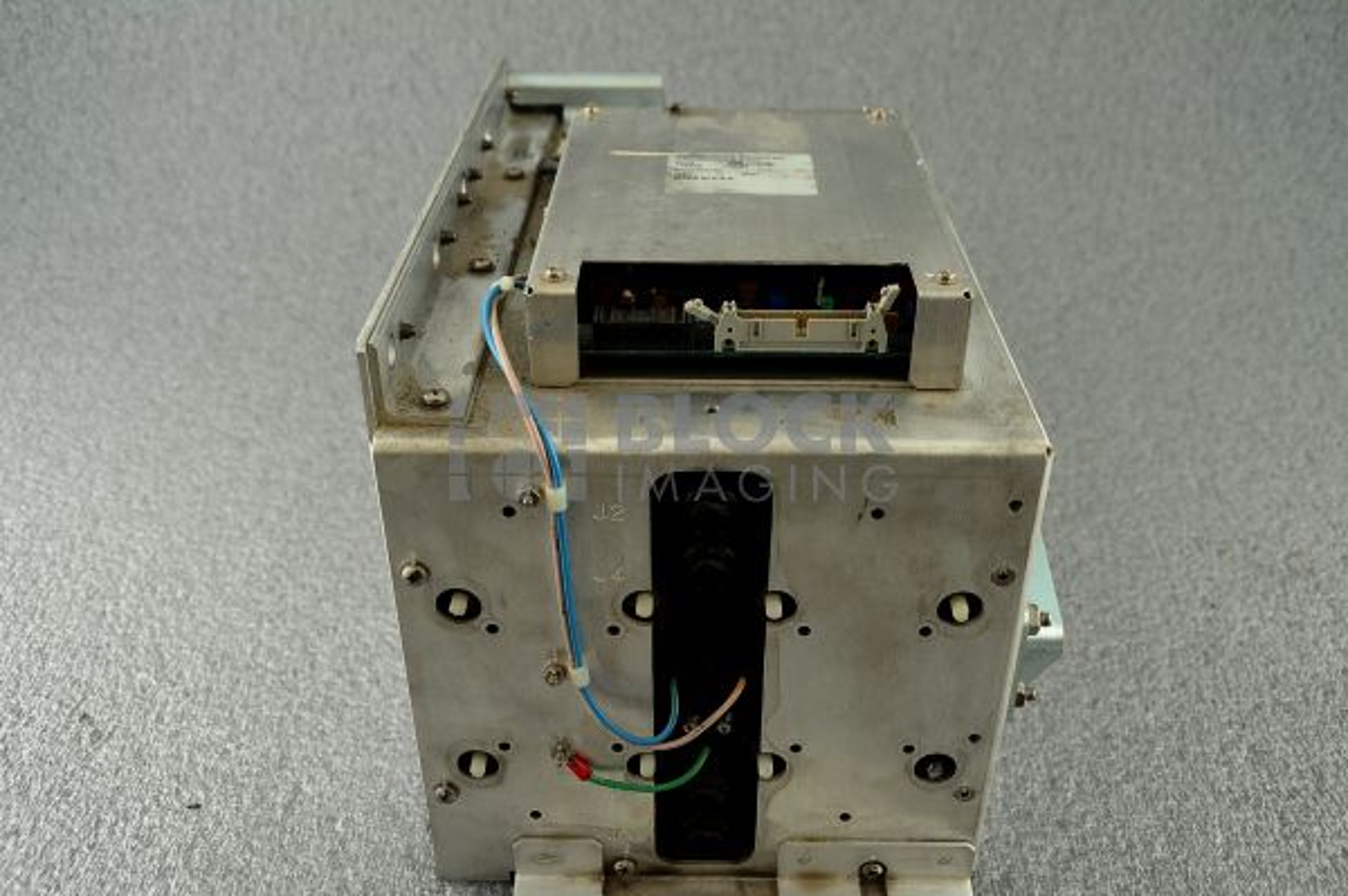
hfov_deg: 54.5
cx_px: 674
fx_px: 1309
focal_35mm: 35
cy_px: 448
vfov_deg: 37.8
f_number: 6.3
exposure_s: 1/100
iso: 800
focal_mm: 35
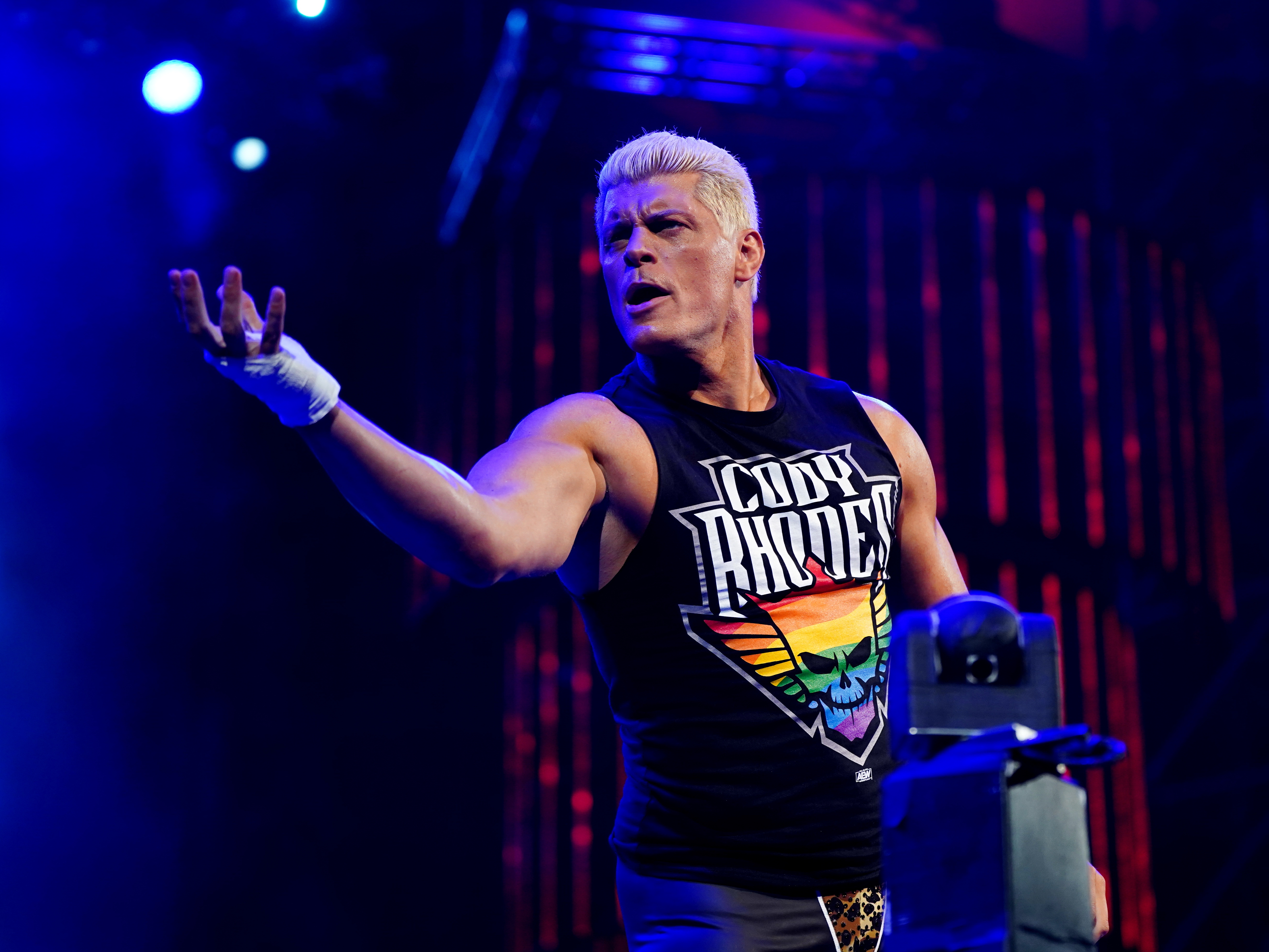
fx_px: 3483
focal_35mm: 95
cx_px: 671
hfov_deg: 20.6
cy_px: 472
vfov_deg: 15.6
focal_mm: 87
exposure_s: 1/1000
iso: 2500
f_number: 2.8
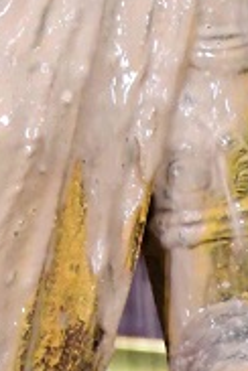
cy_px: -403
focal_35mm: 1031
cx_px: -150
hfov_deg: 1.3
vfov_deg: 2.0
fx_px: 10653
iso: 8000
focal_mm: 140
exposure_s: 1/100
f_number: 7.1
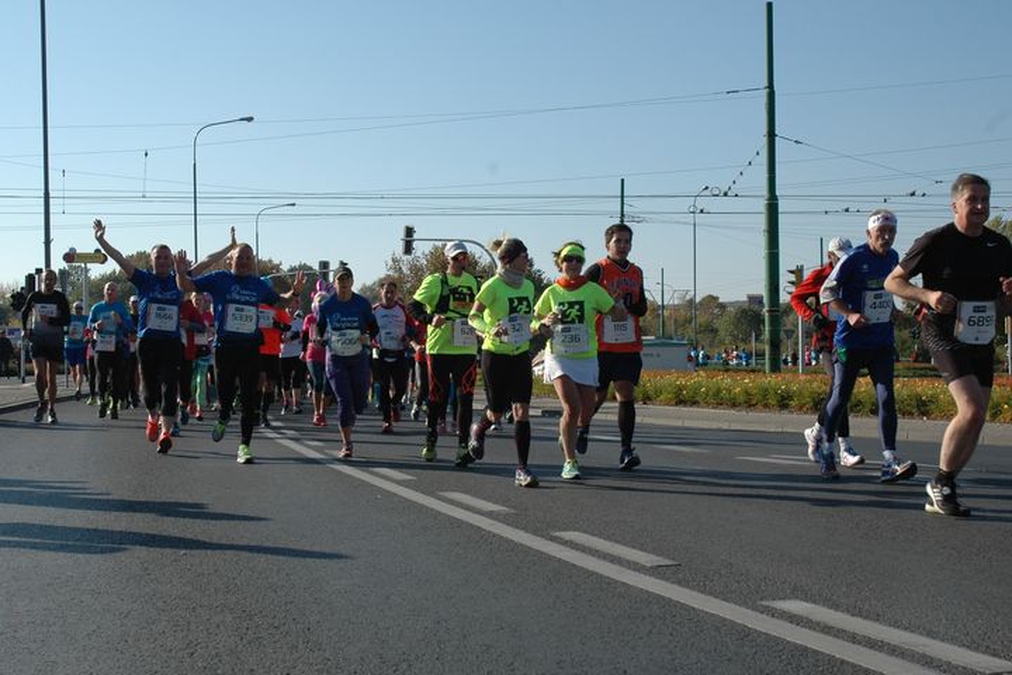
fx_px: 1223
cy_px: 338
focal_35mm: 44
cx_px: 506
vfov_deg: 30.8
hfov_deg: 45.0
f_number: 10
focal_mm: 29
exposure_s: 1/400
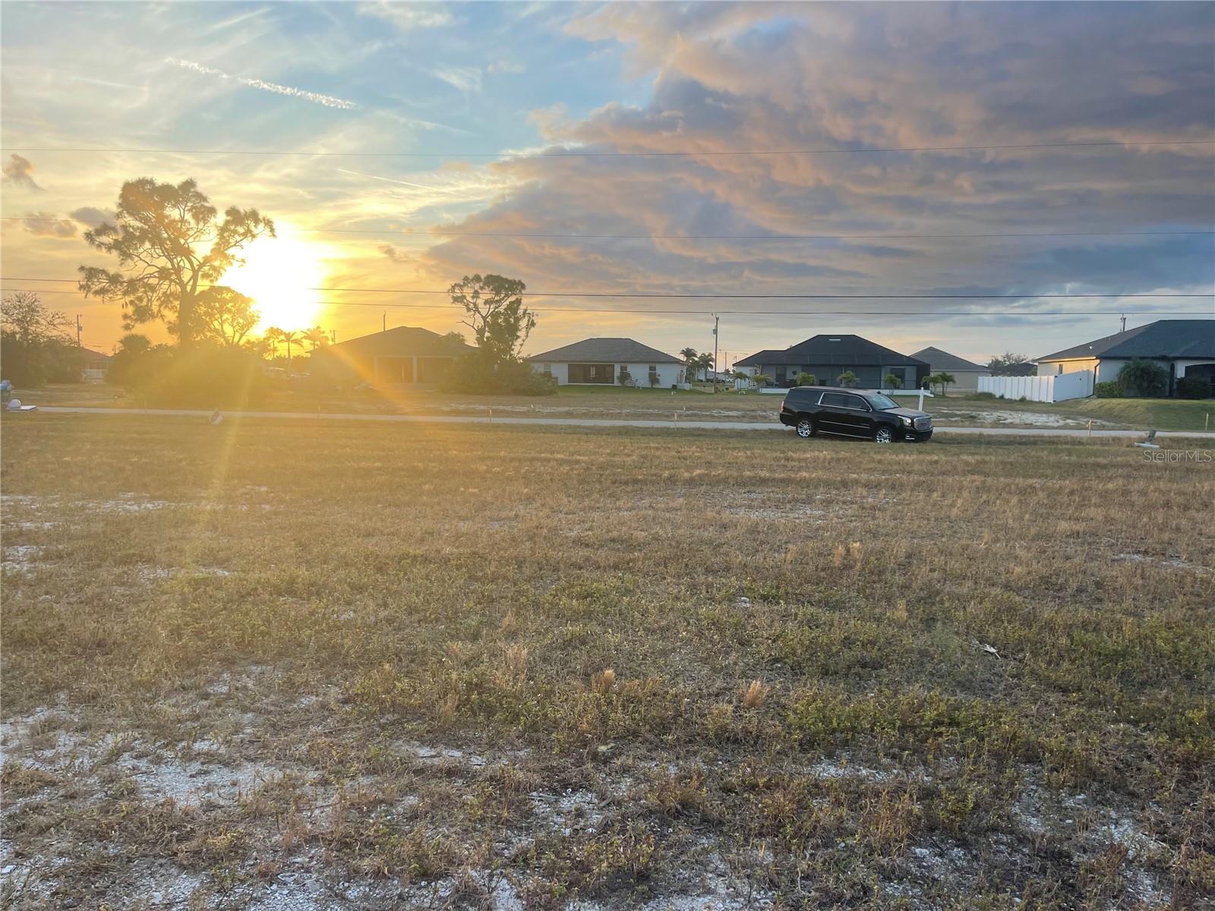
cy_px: 456
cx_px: 608
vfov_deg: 54.9
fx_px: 877
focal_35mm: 25
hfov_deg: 69.4
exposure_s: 1/923
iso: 32
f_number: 1.6
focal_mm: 5.1
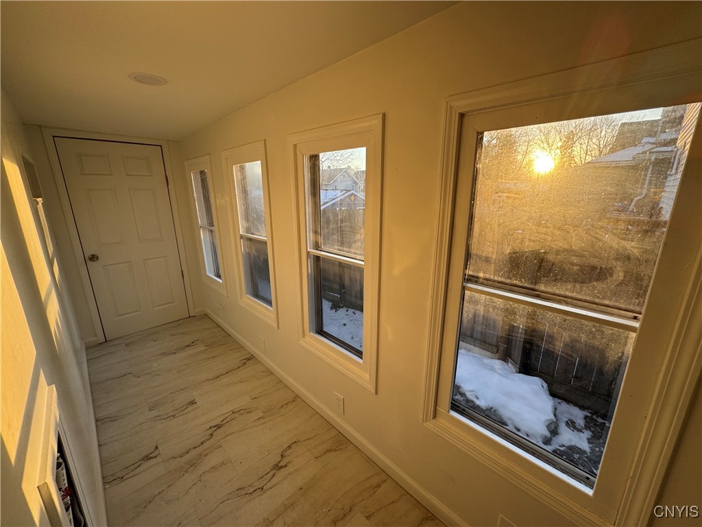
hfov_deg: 102.1
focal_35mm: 14
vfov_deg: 85.7
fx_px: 284
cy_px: 264
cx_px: 351
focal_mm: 2.22
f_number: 2.2
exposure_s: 1/99
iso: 40
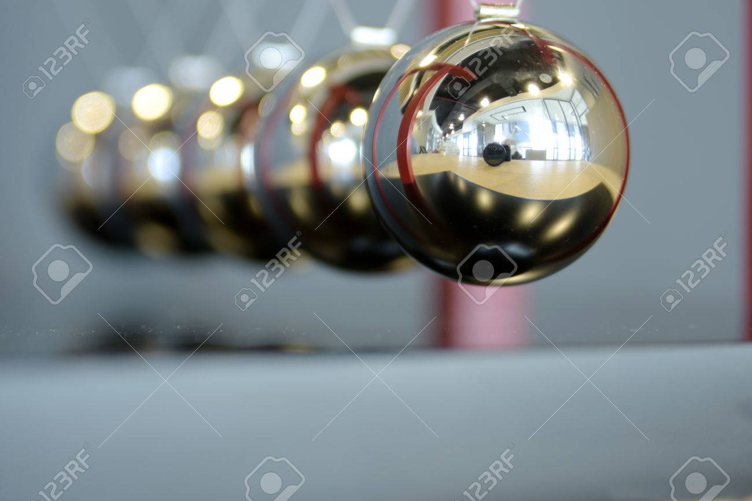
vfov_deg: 15.2
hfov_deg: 22.6
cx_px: 376
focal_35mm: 90
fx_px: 1879
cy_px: 250
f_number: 2.8
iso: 100
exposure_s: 1/10
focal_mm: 60
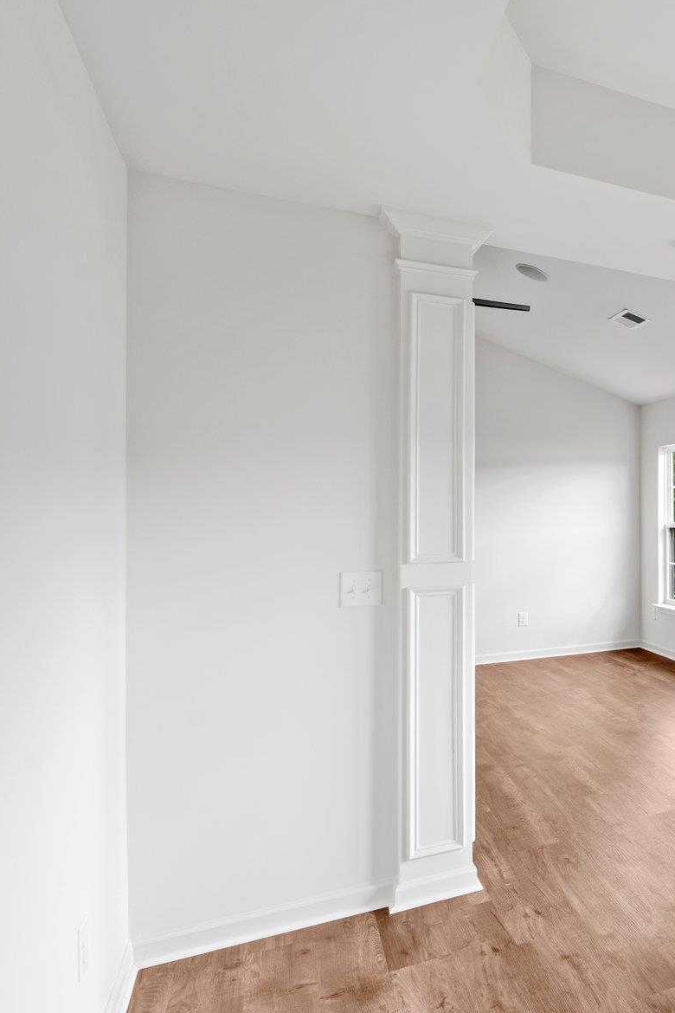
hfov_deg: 34.6
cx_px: 835
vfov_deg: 63.9
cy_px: 490
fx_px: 812
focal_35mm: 29
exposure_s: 1/4
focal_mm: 16.5
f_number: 9
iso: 250
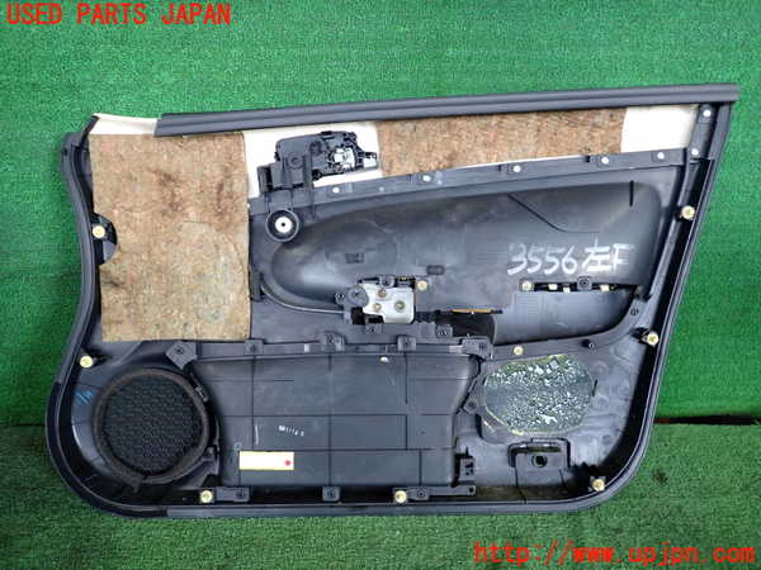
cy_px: 285
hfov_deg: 69.4
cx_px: 380
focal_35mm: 25
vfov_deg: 54.9
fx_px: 550
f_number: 2
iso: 320
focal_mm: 4.5
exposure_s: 1/125
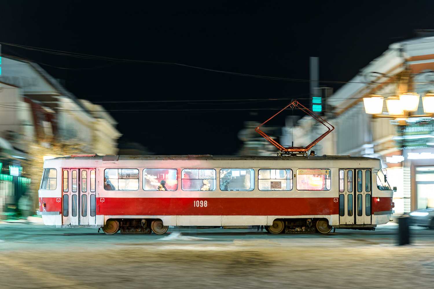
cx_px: 217
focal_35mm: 85
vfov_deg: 16.1
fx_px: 1025
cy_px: 144
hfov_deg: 23.9
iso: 400
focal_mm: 85
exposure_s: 1/20
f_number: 1.8
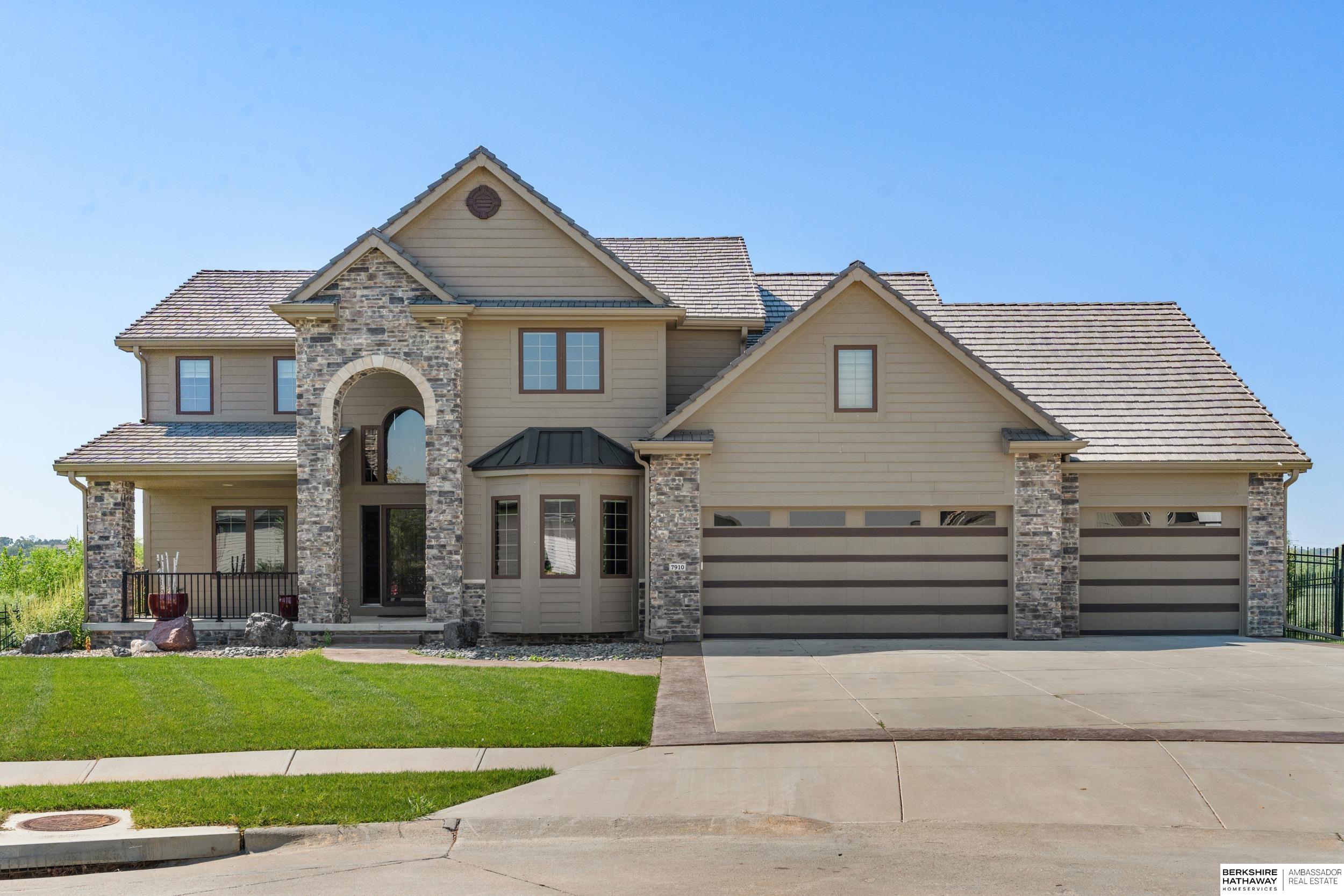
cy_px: 448
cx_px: 672
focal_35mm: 35
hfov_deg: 54.4
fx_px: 1307
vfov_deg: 37.9
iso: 400
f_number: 9
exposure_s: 1/640
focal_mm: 35
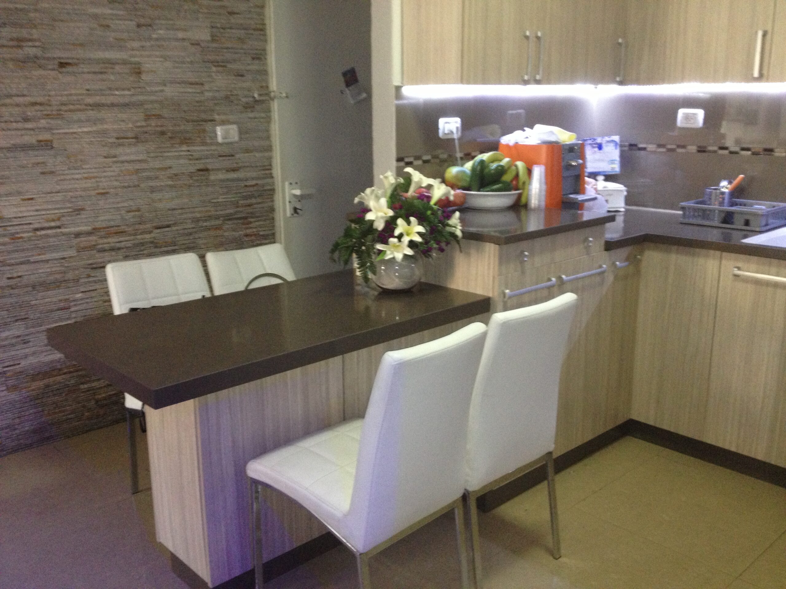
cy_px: 294
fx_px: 795
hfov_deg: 52.6
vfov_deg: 40.7
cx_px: 393
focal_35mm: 35
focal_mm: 4.28
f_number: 2.4
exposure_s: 1/20
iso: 250
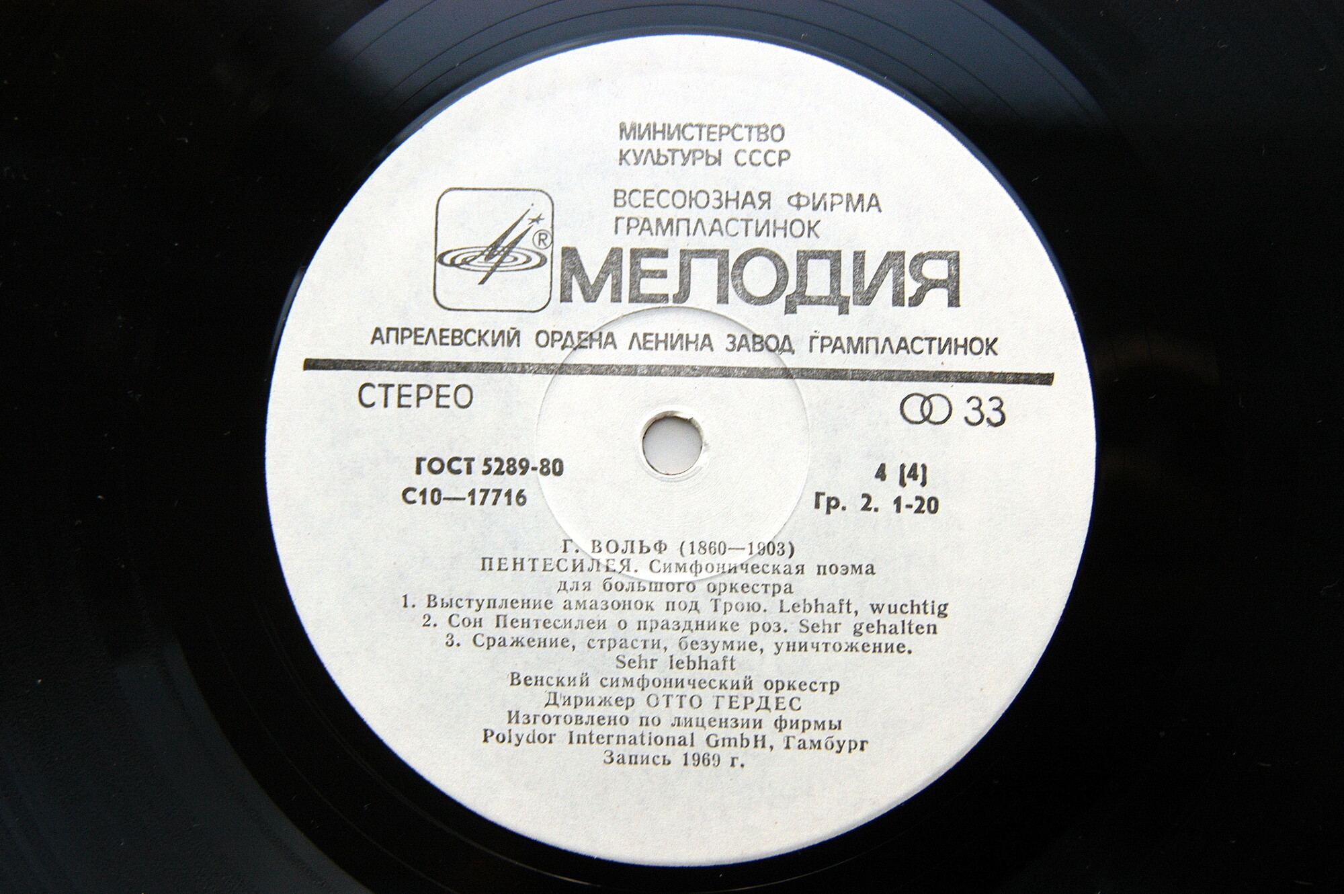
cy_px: 447
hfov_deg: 37.9
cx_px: 672
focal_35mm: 52
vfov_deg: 25.7
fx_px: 1958
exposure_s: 1/80
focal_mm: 35
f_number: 4.5
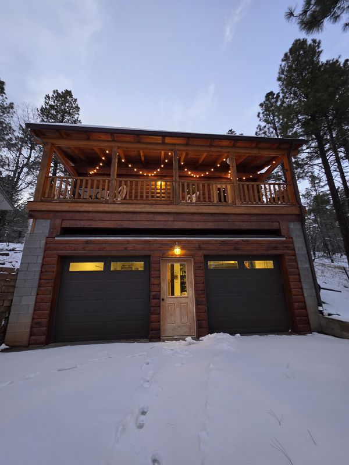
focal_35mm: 13
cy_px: 232
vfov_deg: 106.2
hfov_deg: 89.9
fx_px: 175
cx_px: 174
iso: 250
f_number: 1.9
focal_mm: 2.2
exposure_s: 1/60
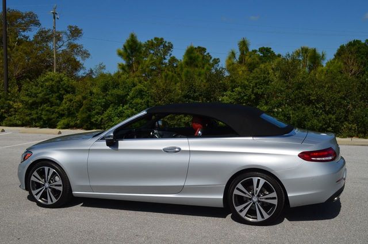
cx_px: 184
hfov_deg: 49.6
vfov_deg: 34.1
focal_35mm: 39
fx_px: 398
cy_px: 122
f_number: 13
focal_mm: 26
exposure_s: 1/200
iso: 100
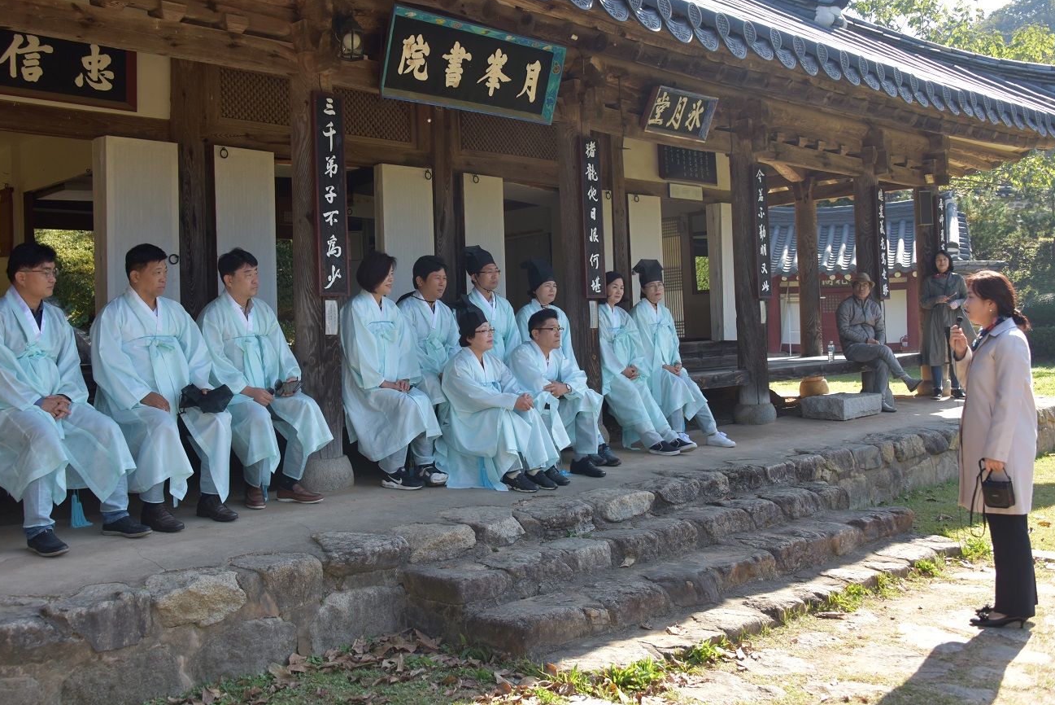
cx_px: 460
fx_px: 1085
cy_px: 298
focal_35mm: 37
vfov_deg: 35.9
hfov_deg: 51.7
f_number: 6.3
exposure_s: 1/500
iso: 500
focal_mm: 32
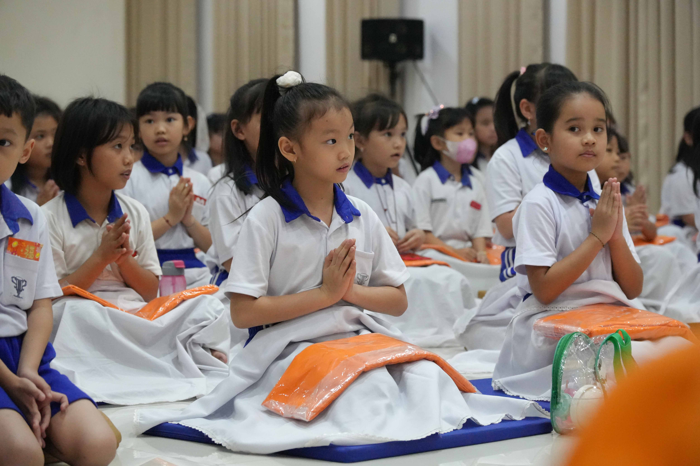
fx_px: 2042
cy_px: 233
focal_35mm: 105
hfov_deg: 19.5
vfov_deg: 13.0
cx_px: 350
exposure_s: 1/160
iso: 5000
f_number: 4
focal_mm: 70
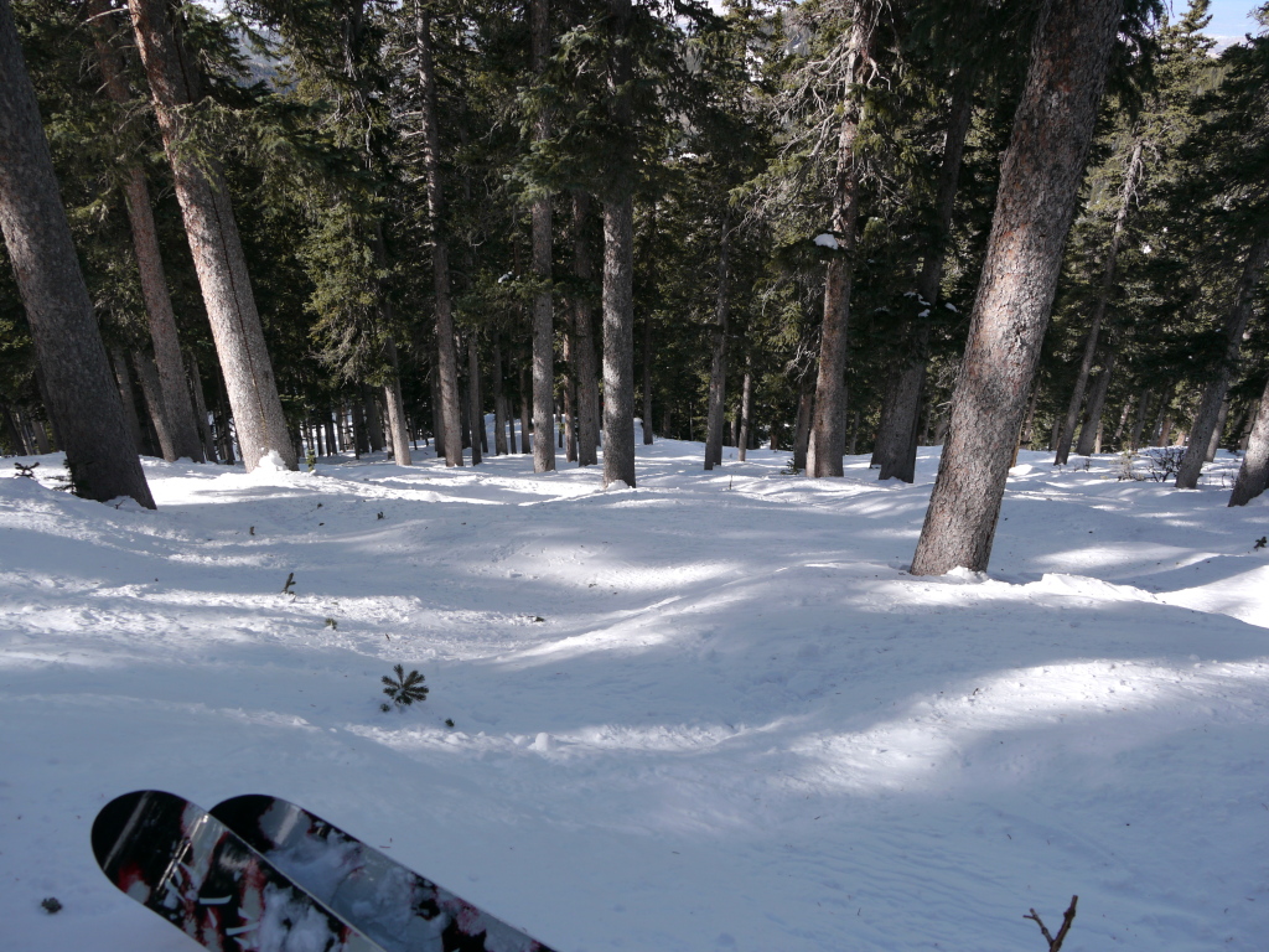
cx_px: 634
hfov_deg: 56.8
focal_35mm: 32
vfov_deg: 44.2
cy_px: 476
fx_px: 1173
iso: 100
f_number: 6.3
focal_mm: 16
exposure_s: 1/250
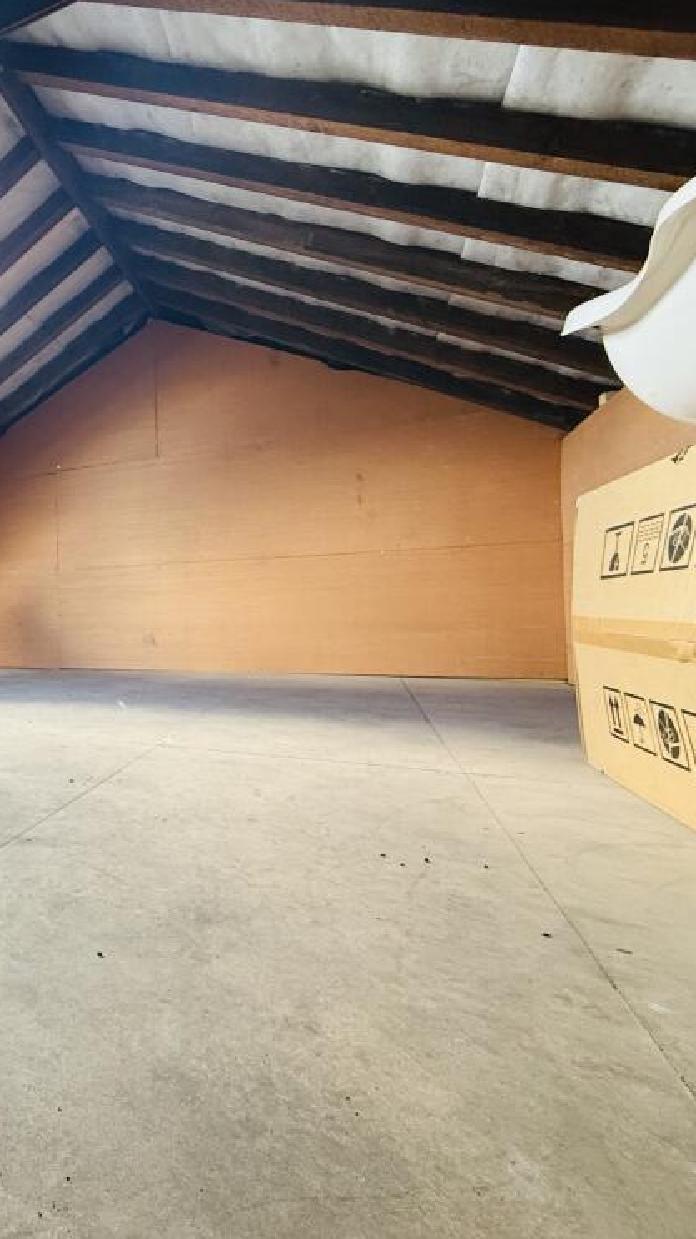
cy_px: 601
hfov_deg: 43.3
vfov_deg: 83.8
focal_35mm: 21
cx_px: -45
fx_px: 690
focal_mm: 2.22
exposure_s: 1/96
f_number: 2.2
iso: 320
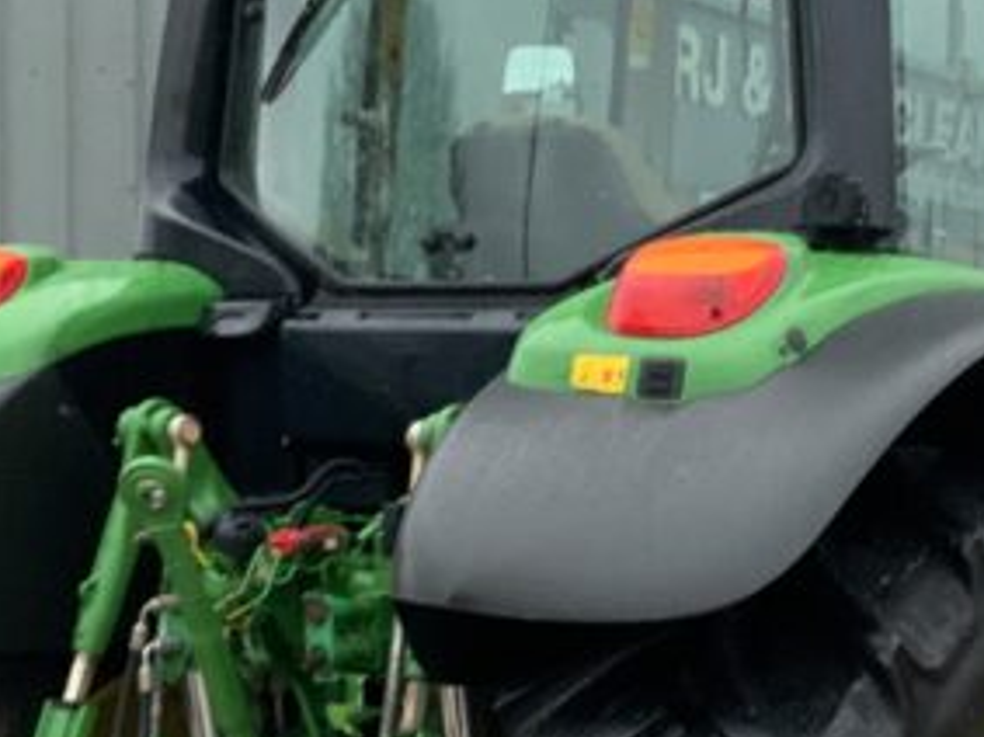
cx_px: 862
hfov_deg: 18.5
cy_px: 706
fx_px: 2983
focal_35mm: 105
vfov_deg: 13.9
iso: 125
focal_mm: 3
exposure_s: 1/60
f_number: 1.8
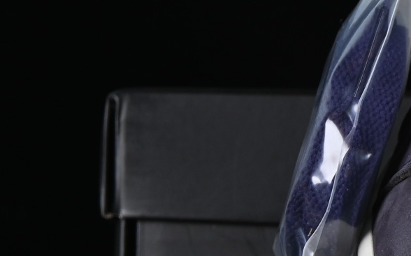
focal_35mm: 362
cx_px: 852
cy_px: 145
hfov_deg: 5.7
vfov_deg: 3.6
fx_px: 4053
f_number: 7.1
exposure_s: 1/80
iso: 160
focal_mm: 50
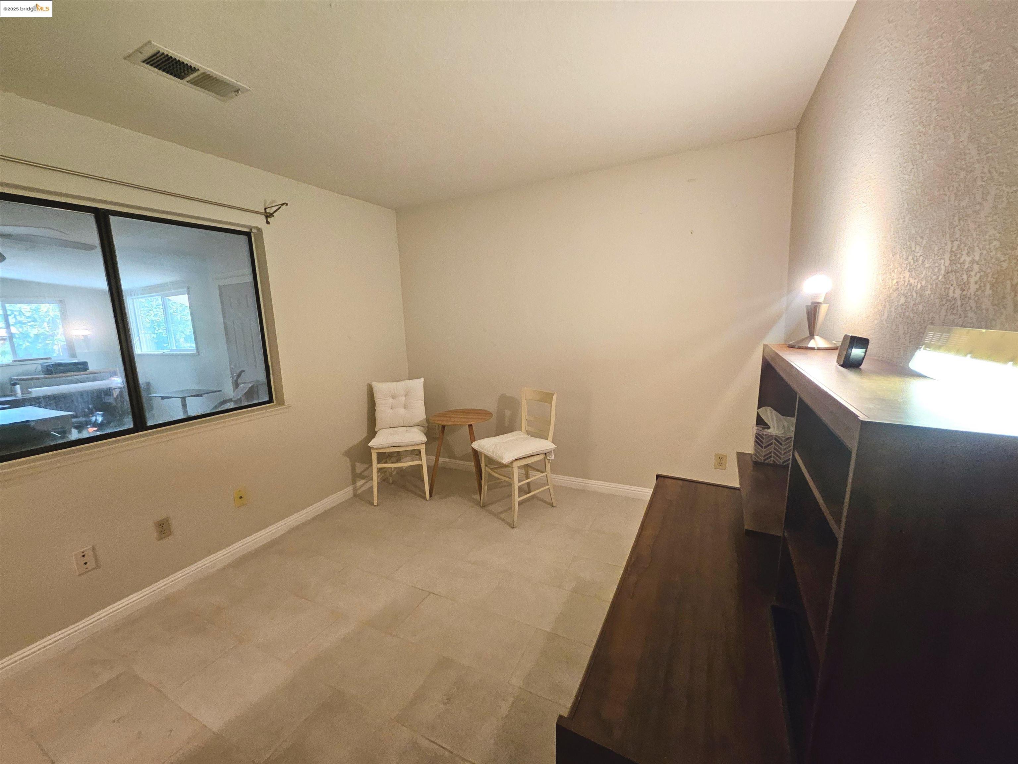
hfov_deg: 106.2
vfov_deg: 89.9
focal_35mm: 13
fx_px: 382
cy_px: 382
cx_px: 509
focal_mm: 1.74
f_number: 2.2
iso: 400
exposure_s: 1/30
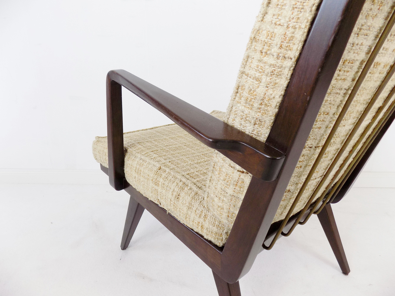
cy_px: 148
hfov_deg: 73.9
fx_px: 262
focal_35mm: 23
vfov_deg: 58.9
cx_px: 198
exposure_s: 1/30
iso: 100
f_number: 3.1
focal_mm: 4
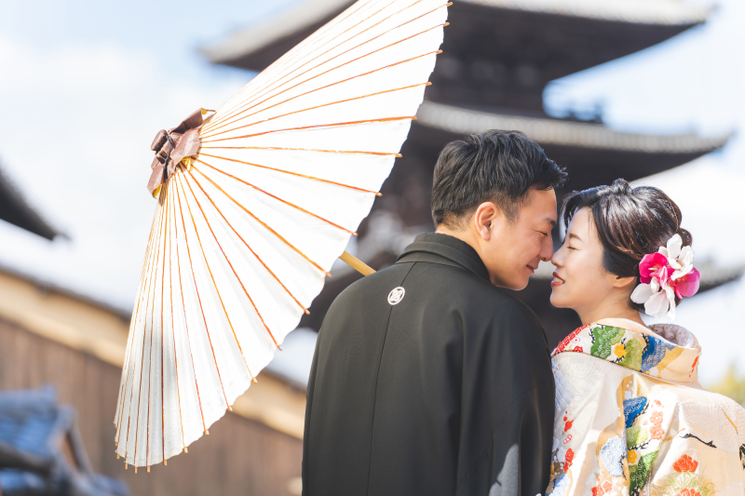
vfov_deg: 11.3
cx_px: 372
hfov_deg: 16.9
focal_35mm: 121
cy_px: 248
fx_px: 2503
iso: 100
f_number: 2.8
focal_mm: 121
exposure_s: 1/500
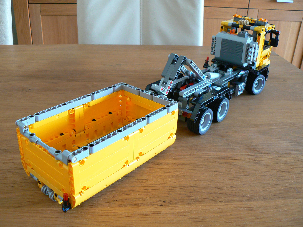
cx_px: 152
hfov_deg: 51.4
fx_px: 315
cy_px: 114
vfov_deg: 39.7
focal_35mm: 36
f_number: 2.8
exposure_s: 1/8
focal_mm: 6
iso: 100
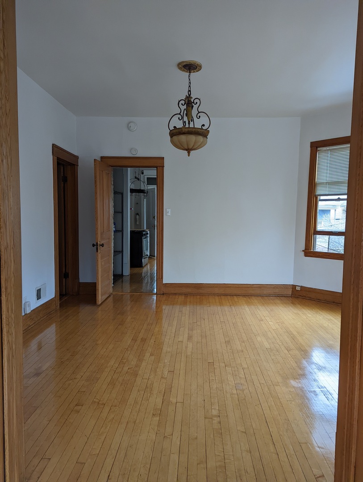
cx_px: 182
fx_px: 335
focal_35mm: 24
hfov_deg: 56.9
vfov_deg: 71.5
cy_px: 241
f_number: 1.85
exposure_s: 1/144
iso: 163
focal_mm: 6.81
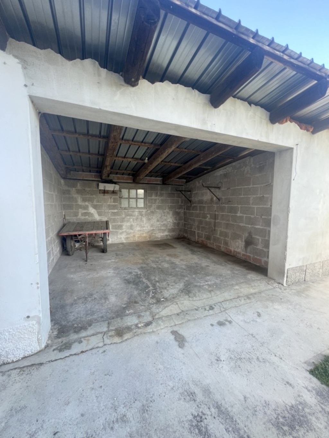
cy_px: 219
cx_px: 164
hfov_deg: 89.9
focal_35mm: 13
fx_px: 165
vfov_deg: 106.2
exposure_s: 1/99
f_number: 1.8
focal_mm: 1.57
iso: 80
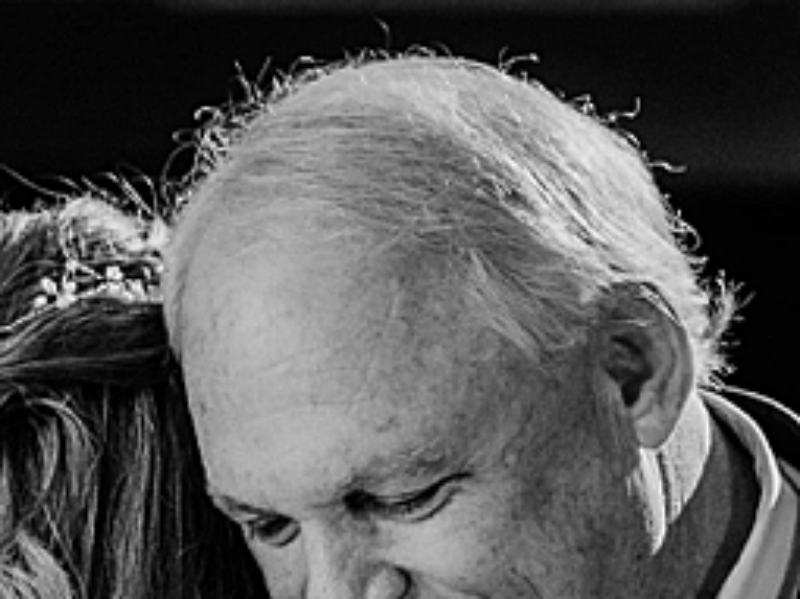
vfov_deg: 3.7
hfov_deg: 5.0
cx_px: 718
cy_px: 914
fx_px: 9148
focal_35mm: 396
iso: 640
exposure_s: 1/250
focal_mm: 75
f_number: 2.8
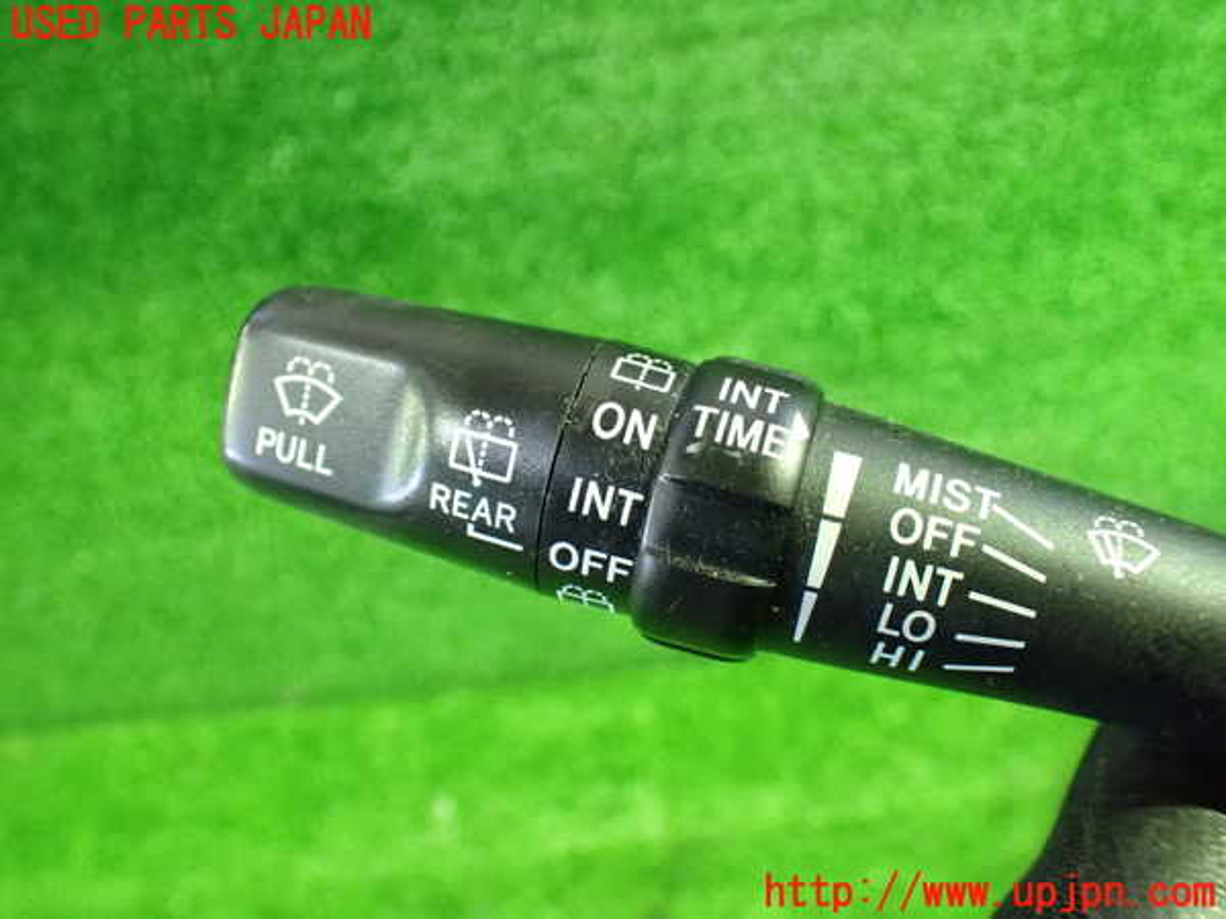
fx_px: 1063
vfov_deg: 46.8
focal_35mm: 30
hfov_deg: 60.0
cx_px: 613
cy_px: 460
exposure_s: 1/30
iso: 1600
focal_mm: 5.4
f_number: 2.3
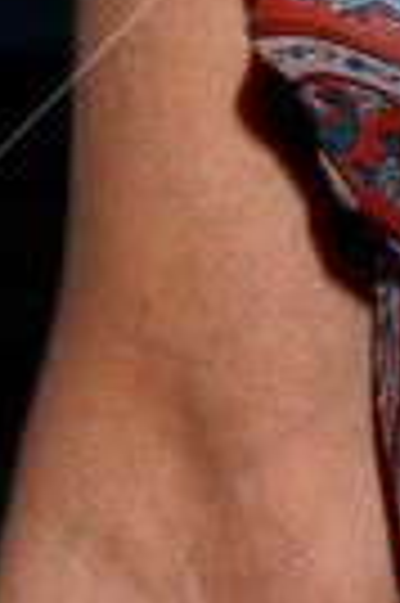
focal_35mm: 743
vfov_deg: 2.8
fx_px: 12411
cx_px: 1052
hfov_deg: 1.8
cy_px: -902
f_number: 6.7
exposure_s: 1/180
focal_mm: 65
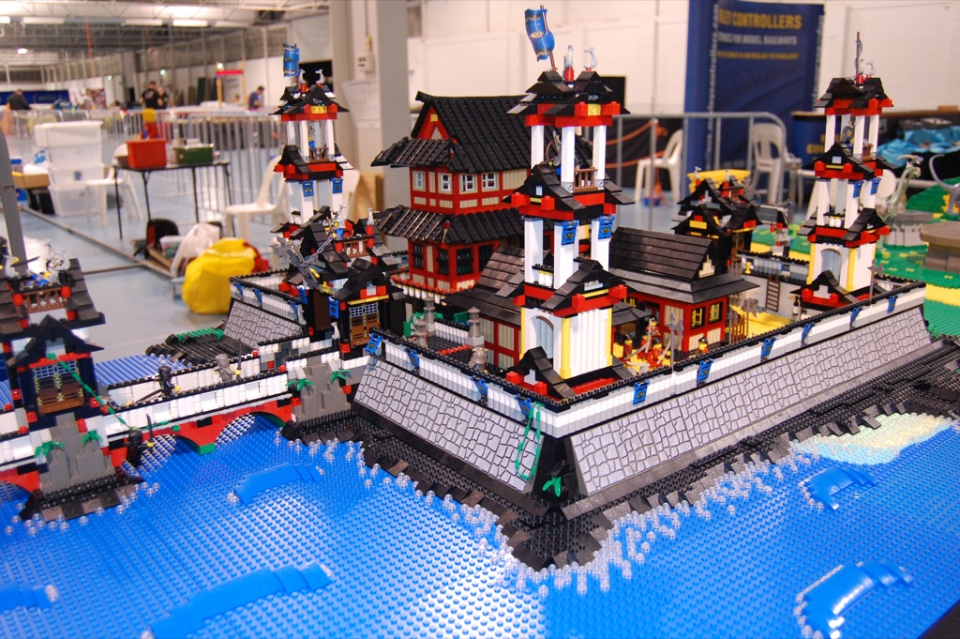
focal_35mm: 30
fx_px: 799
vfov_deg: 43.5
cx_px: 480
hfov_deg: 62.0
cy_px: 320
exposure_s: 1/8
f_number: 4
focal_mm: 20
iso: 800
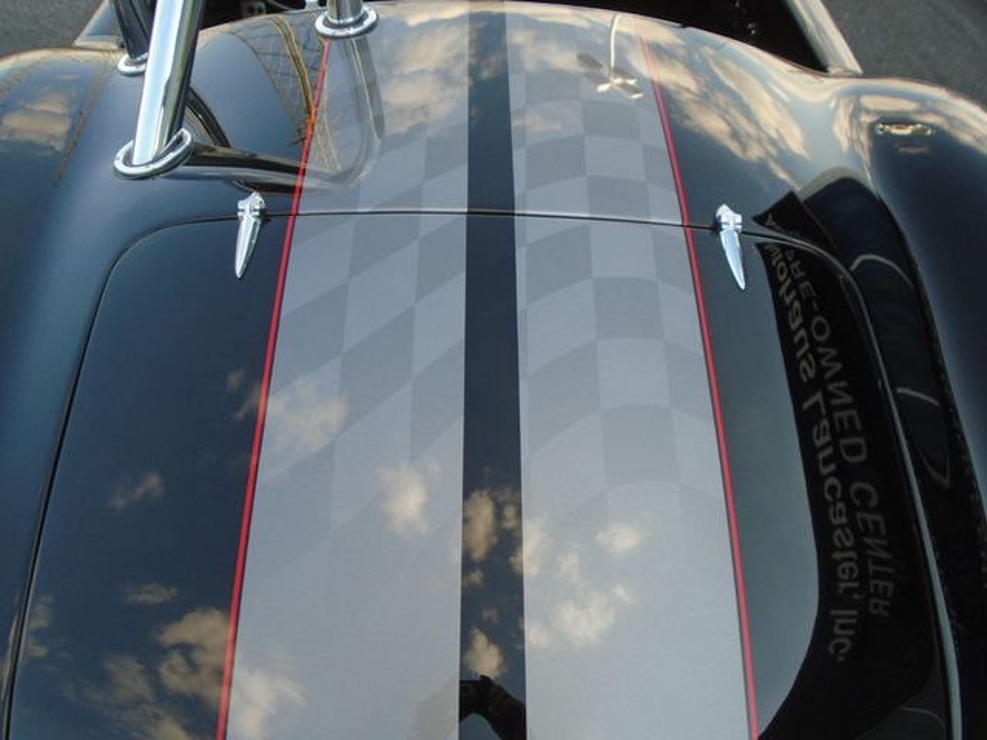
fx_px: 741
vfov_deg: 53.1
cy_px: 370
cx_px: 494
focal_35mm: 26
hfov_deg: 67.3
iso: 100
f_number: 3.2
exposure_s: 1/200
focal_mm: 4.6
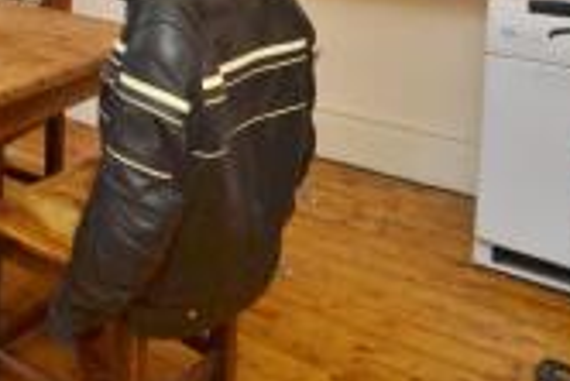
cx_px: -45
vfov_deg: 26.7
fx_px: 681
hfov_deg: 38.3
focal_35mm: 43
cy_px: -108
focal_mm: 10
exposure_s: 1/40
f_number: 3.5
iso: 100
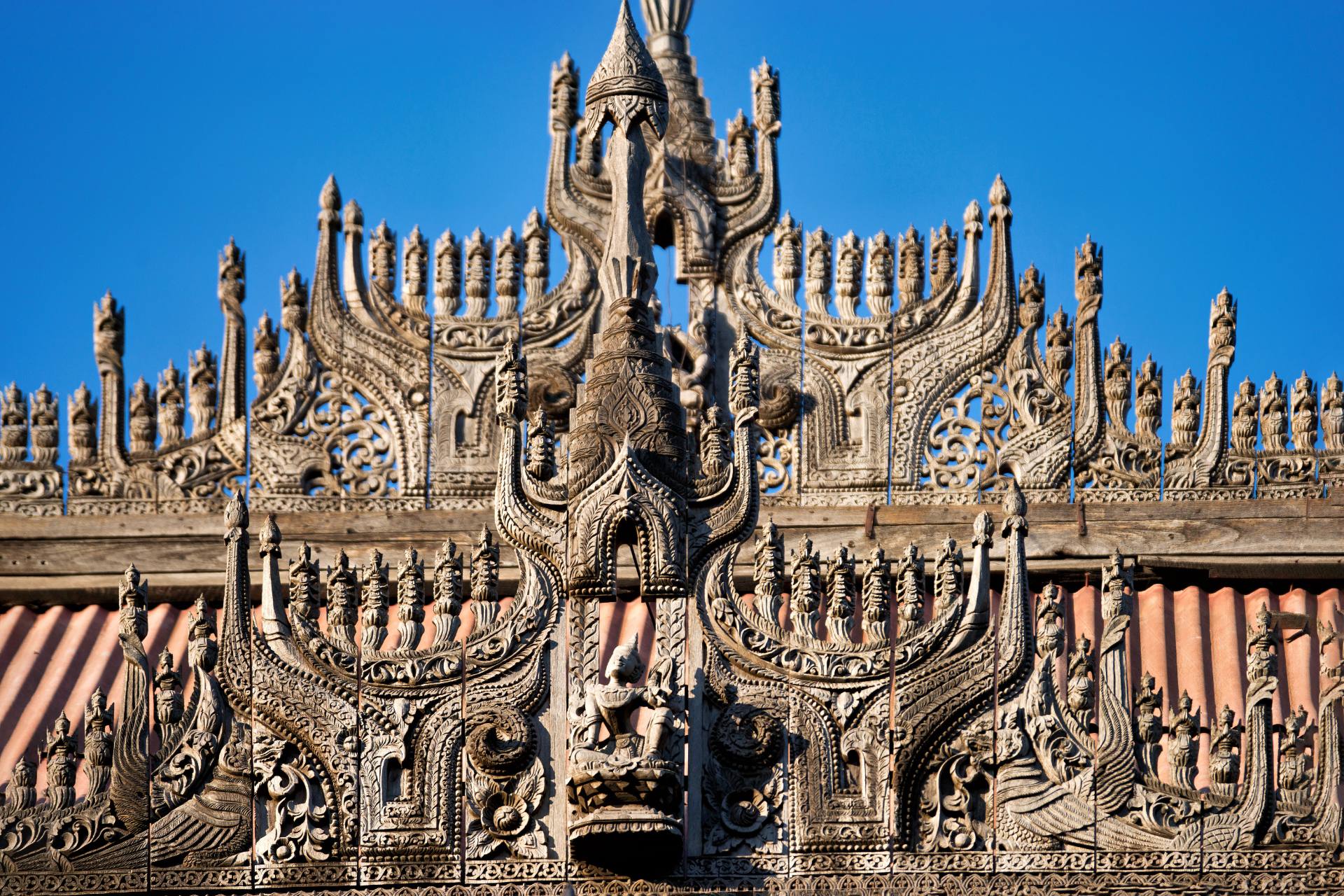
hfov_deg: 6.9
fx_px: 11199
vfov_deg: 4.6
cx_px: 672
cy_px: 448
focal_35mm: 300
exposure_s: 1/320
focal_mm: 300
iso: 125
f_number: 5.6
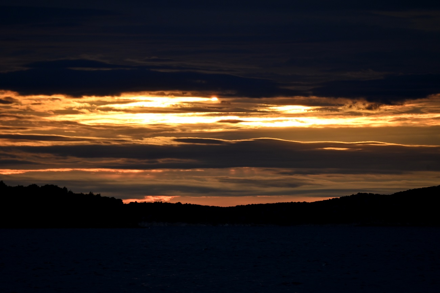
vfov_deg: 4.6
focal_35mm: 300
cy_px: 146
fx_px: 3667
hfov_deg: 6.9
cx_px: 220
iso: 400
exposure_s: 1/800
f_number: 5.6
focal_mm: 300
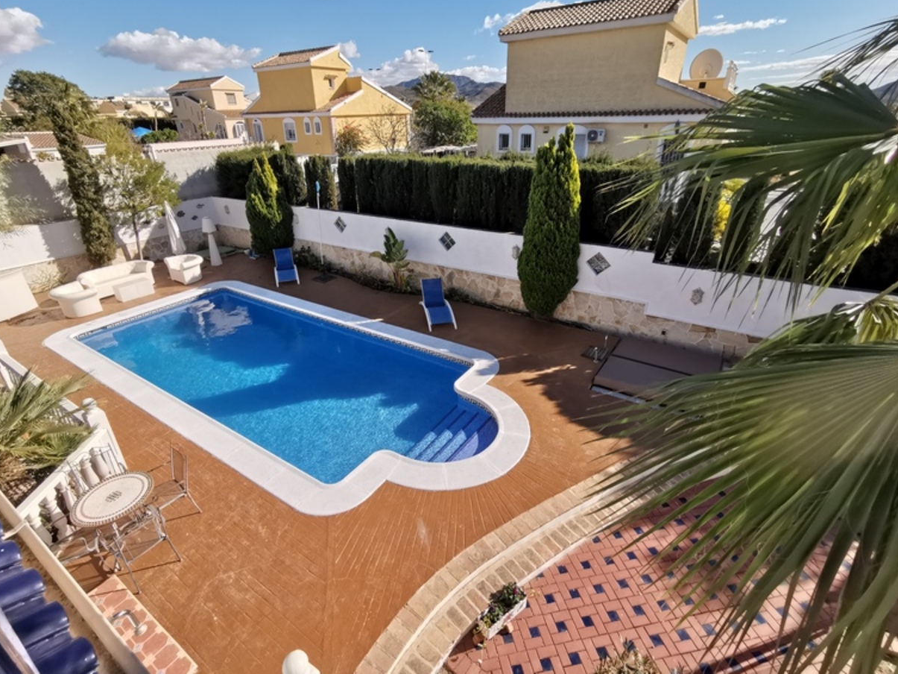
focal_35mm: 17
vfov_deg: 74.7
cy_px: 317
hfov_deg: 91.0
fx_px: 441
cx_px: 436
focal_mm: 2.35
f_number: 2.2
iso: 50
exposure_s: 1/1575
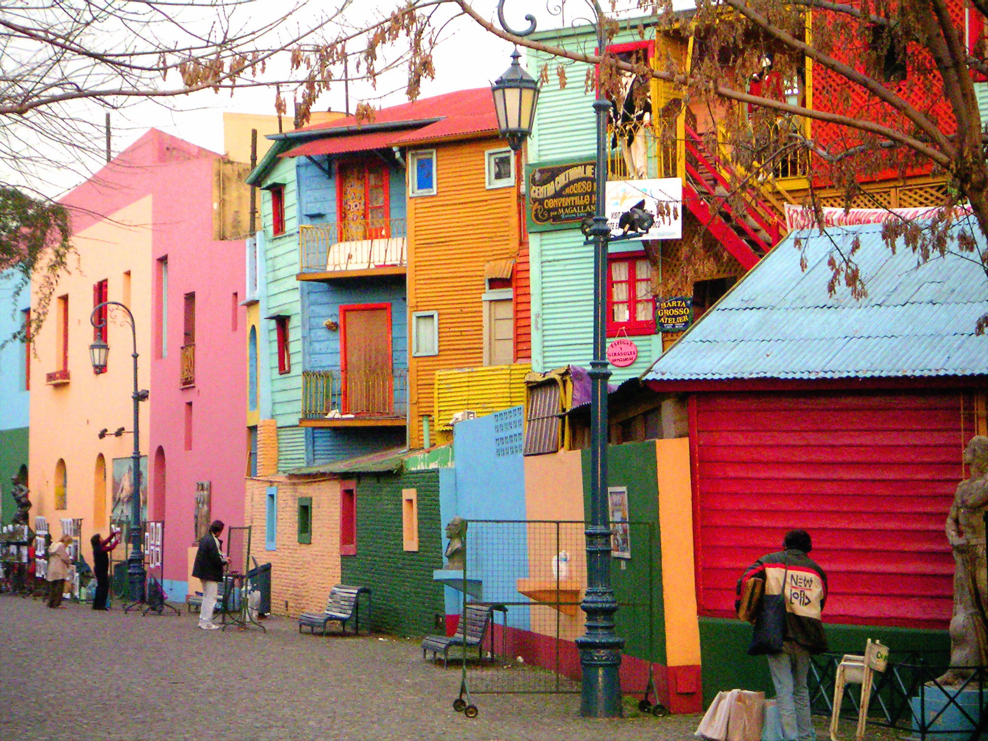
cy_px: 370
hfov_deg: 23.6
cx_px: 494
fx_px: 2369
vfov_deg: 17.8
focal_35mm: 83
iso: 400
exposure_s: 1/180
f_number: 3.3
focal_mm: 12.8
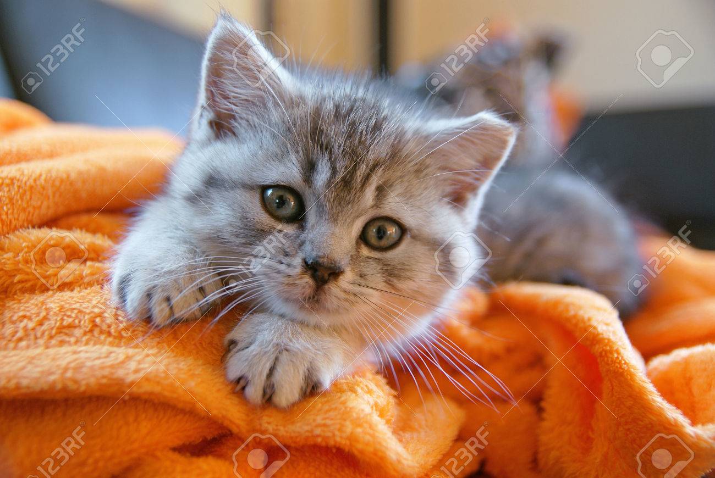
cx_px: 358
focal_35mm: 42
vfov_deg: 32.0
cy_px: 239
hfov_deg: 46.4
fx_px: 835
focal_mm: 28
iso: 100
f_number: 2.8
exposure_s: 1/30
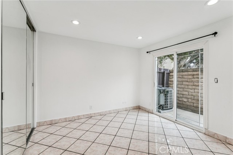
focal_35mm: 16
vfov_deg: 72.3
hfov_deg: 95.4
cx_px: 116
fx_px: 106
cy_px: 78
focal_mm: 16.4
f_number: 13
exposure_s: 1/8
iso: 100
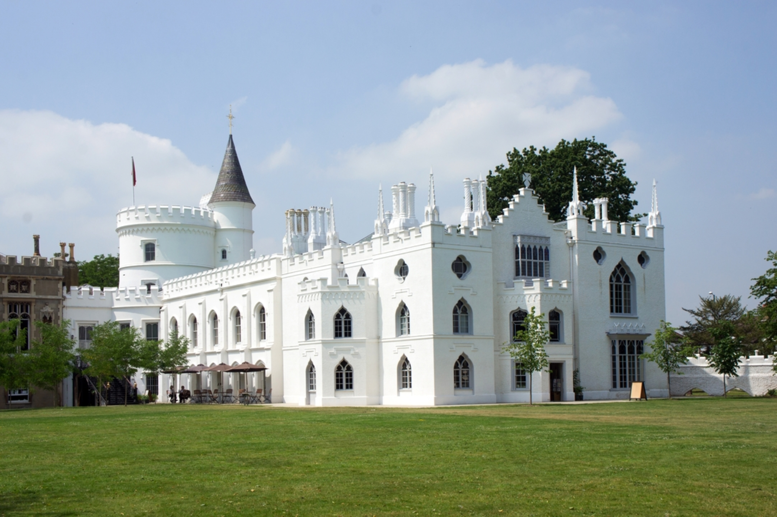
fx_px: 874
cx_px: 388
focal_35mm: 40
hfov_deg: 48.0
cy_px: 258
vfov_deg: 33.0
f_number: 13
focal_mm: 27
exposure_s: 1/320
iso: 200
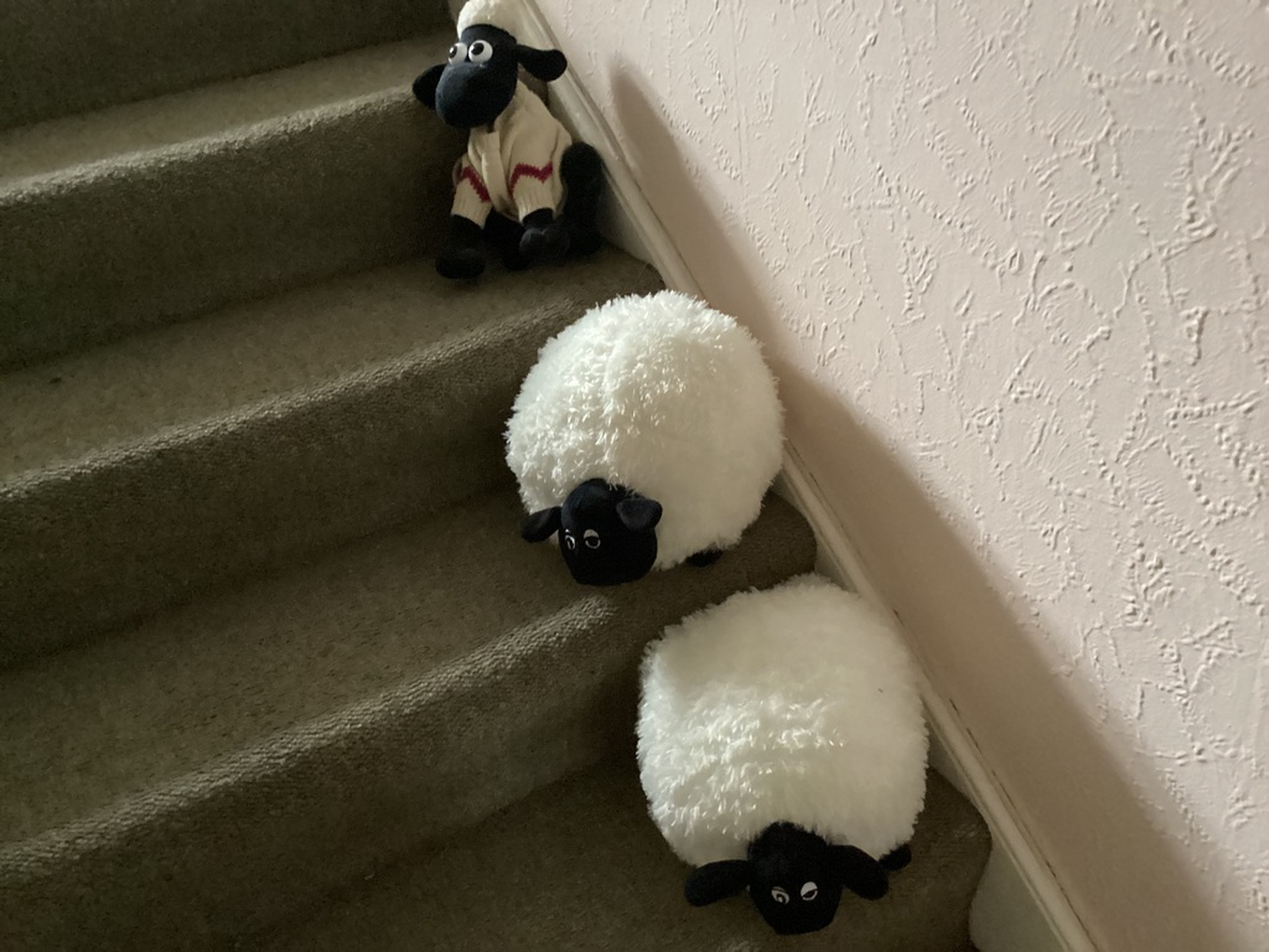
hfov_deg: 58.4
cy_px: 476
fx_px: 1136
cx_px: 634
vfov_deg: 45.4
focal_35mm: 31
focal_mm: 3.3
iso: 640
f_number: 2.4
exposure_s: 1/17
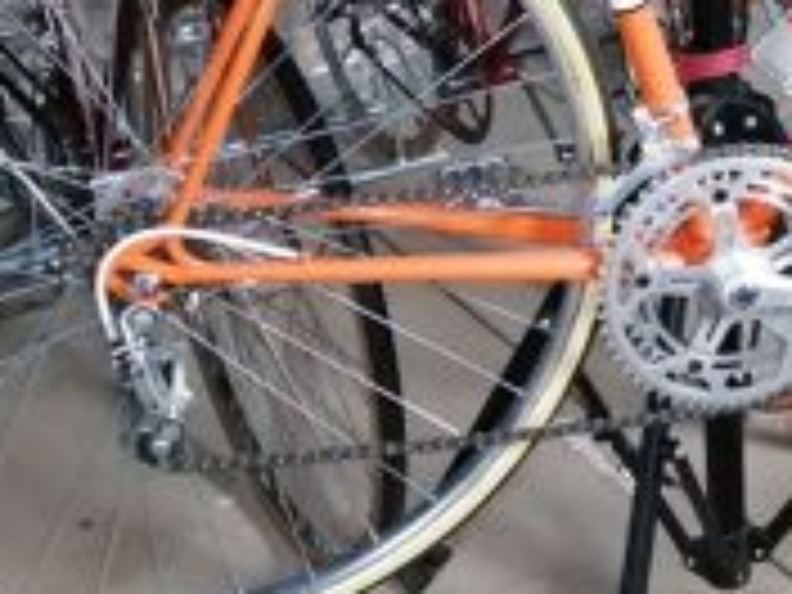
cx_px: 688
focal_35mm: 71
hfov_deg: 26.6
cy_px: -22
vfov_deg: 20.0
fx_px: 1624
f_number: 1.8
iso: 640
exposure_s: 1/14.3
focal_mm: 3.6
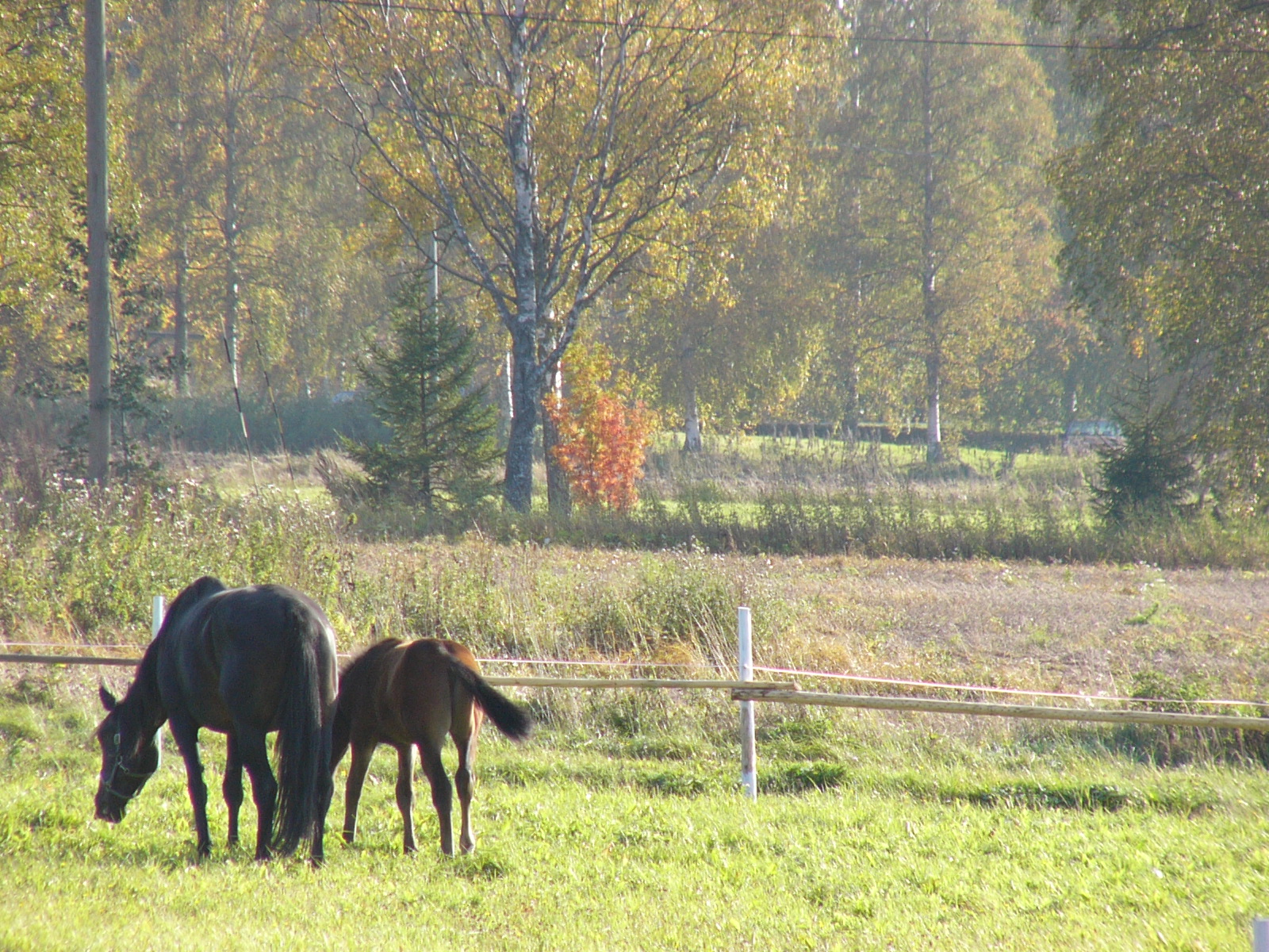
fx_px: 15397
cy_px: 476
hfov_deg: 4.7
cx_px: 634
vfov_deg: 3.5
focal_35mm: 420
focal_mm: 55.2
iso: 50
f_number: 4
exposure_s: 1/200
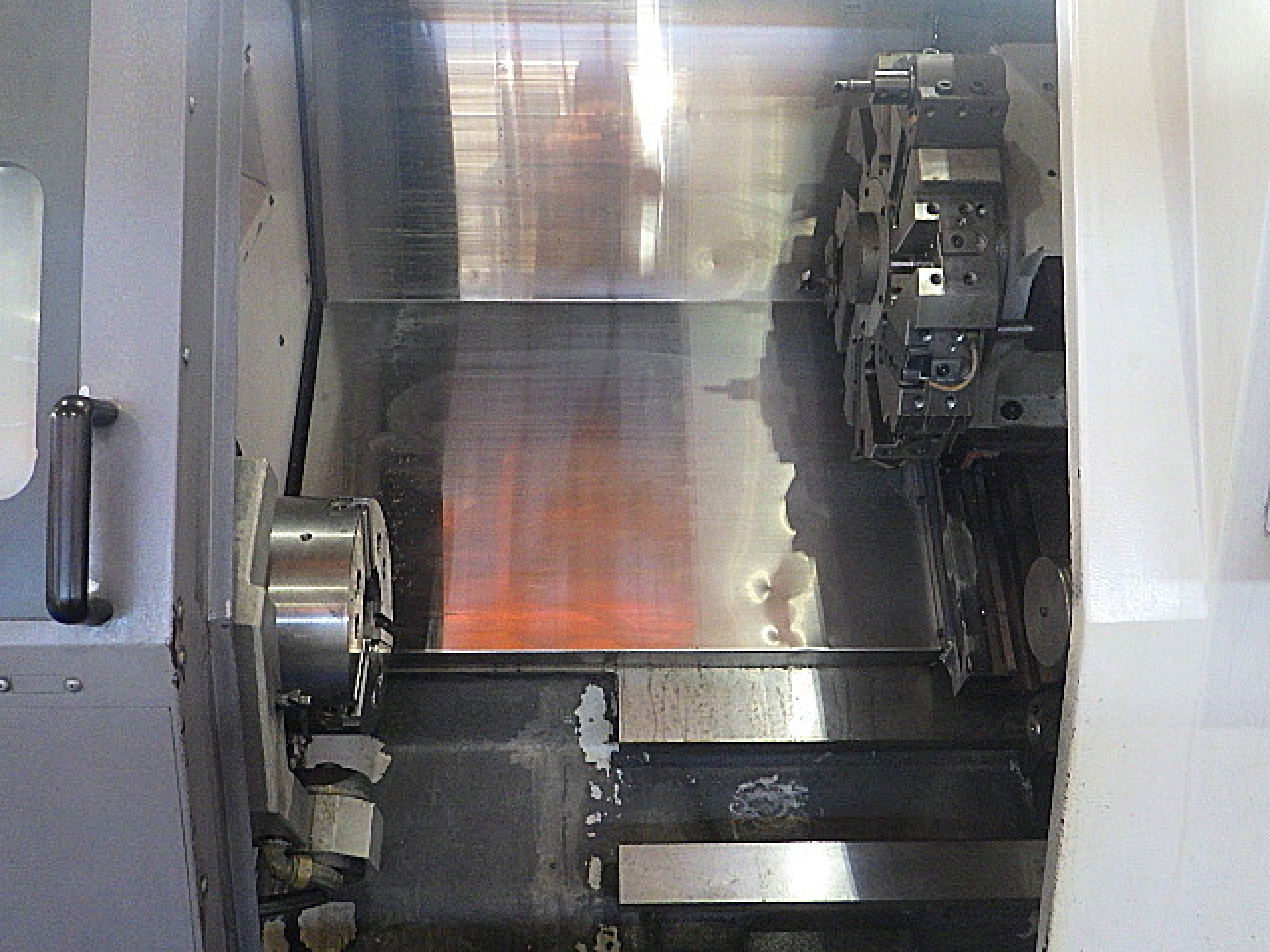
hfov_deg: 54.0
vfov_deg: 41.8
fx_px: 1247
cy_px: 476
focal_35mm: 34
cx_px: 635
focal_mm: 6.1
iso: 1000
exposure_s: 1/50
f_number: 3.8
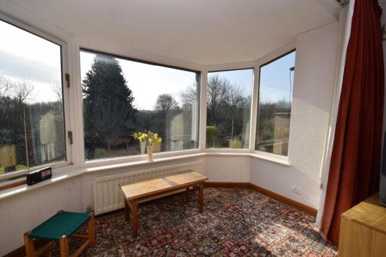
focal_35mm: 15
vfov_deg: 77.4
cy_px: 128
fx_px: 161
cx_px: 193
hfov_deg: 100.4
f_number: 9
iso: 100
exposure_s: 1/200
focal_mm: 10
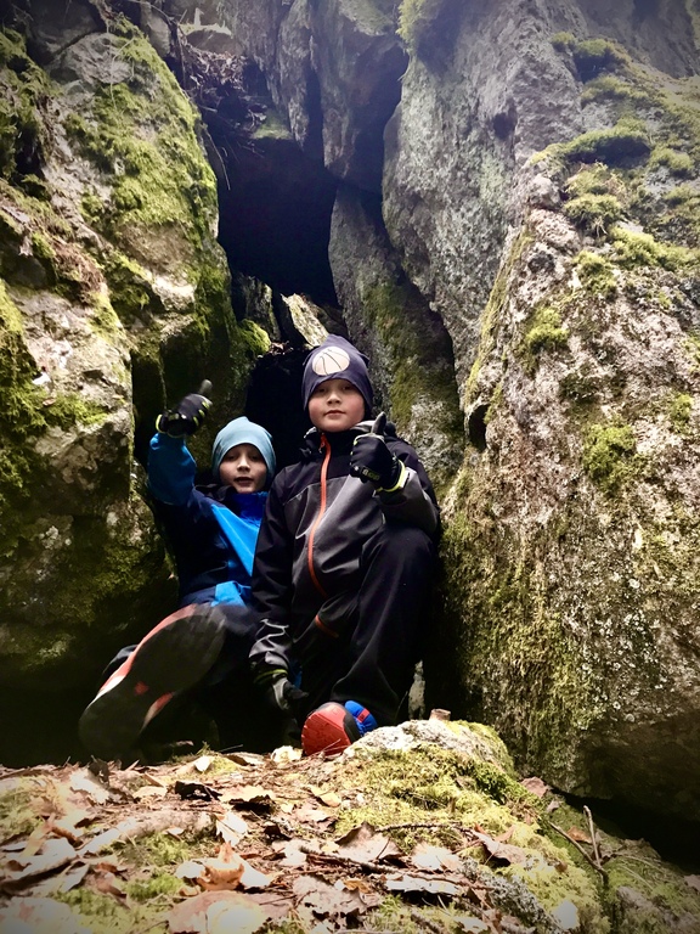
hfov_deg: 49.7
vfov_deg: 63.4
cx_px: 350
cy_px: 467
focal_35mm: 28
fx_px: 755
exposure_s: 1/17
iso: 64
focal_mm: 3.99
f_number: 1.8
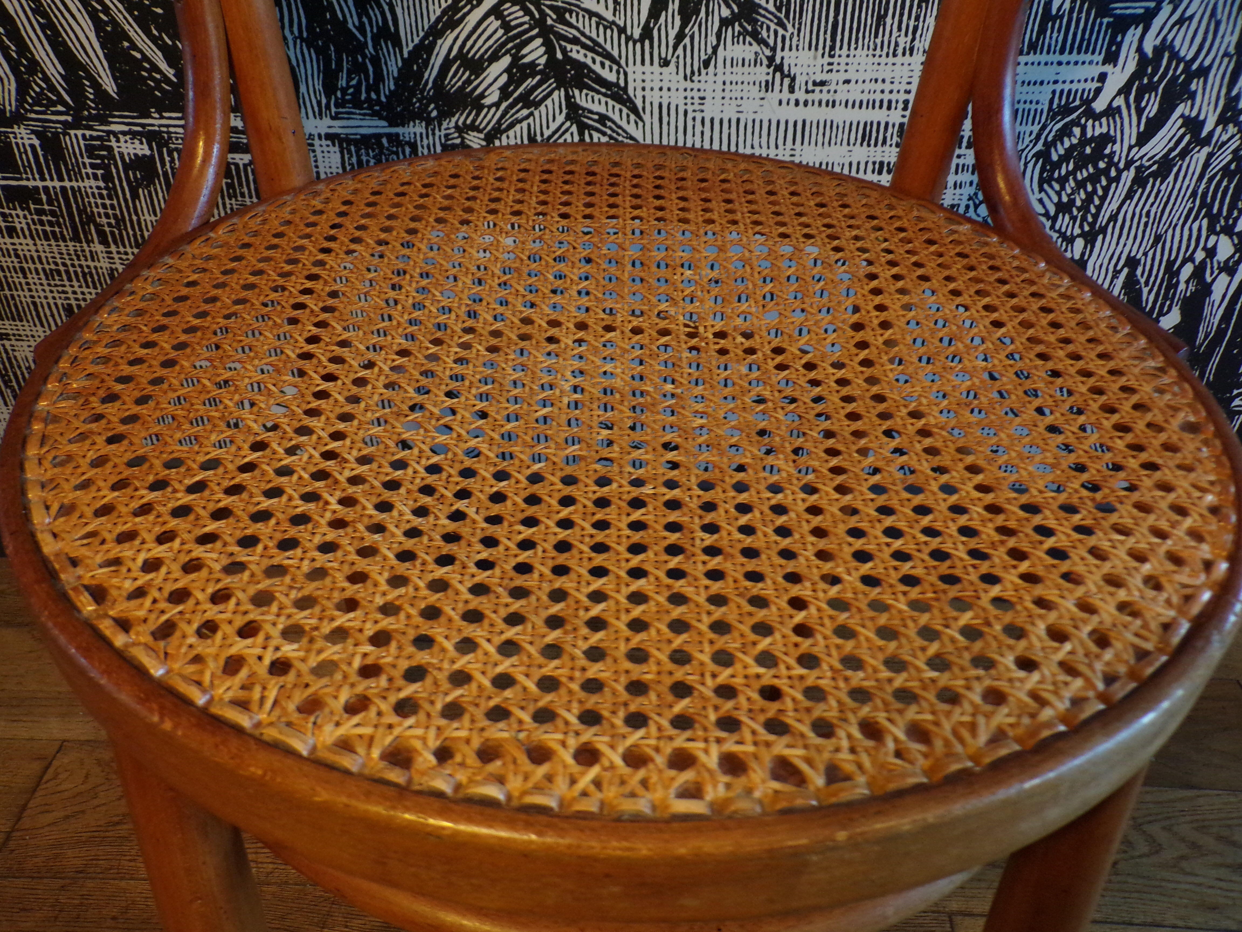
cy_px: 466
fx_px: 1005
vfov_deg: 49.7
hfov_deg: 63.4
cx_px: 621
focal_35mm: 28
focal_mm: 5
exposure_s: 1/20
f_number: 3.1
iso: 200
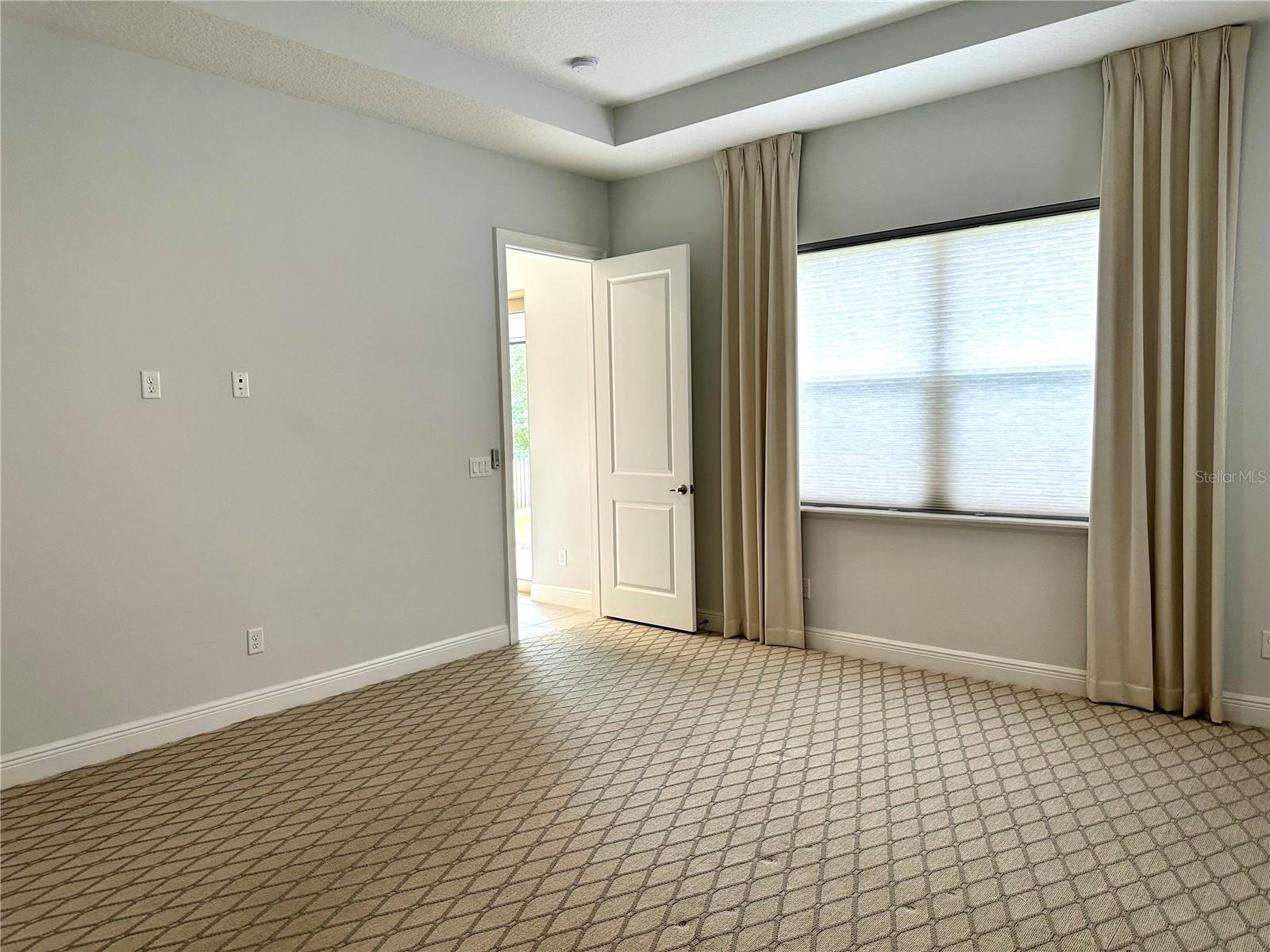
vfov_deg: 56.8
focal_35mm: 24
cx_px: 635
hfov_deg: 71.6
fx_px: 881
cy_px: 476
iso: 125
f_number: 1.78
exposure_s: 1/60
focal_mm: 6.86
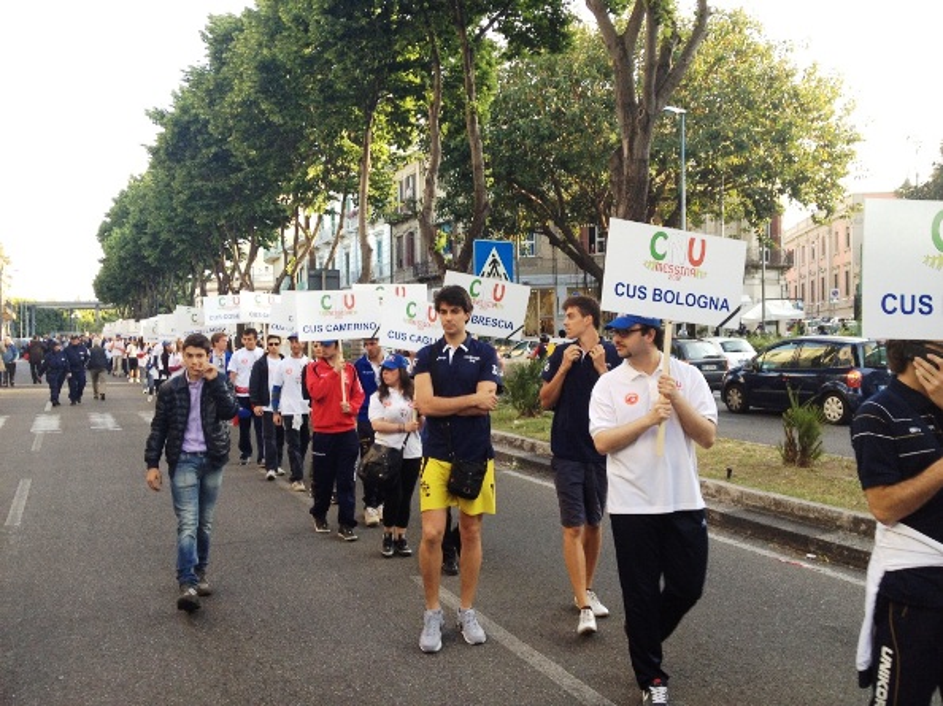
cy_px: 353
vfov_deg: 40.7
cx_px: 472
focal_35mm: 35
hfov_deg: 52.6
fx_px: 953
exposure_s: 1/120
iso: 80
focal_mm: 4.28
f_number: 2.4
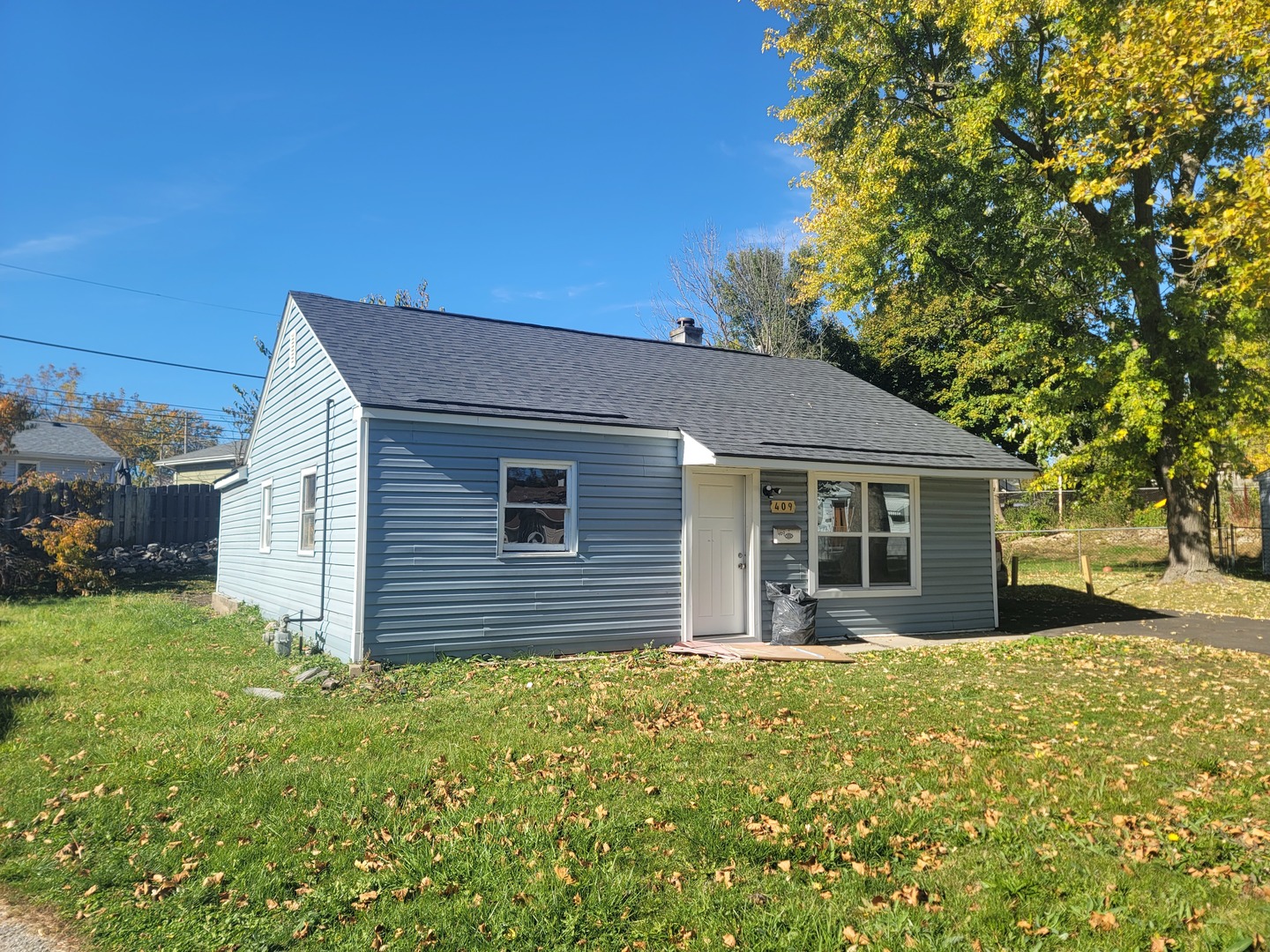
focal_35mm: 25
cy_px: 476
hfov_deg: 69.4
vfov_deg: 54.9
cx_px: 635
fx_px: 917
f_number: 1.8
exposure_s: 1/707
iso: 20
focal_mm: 7
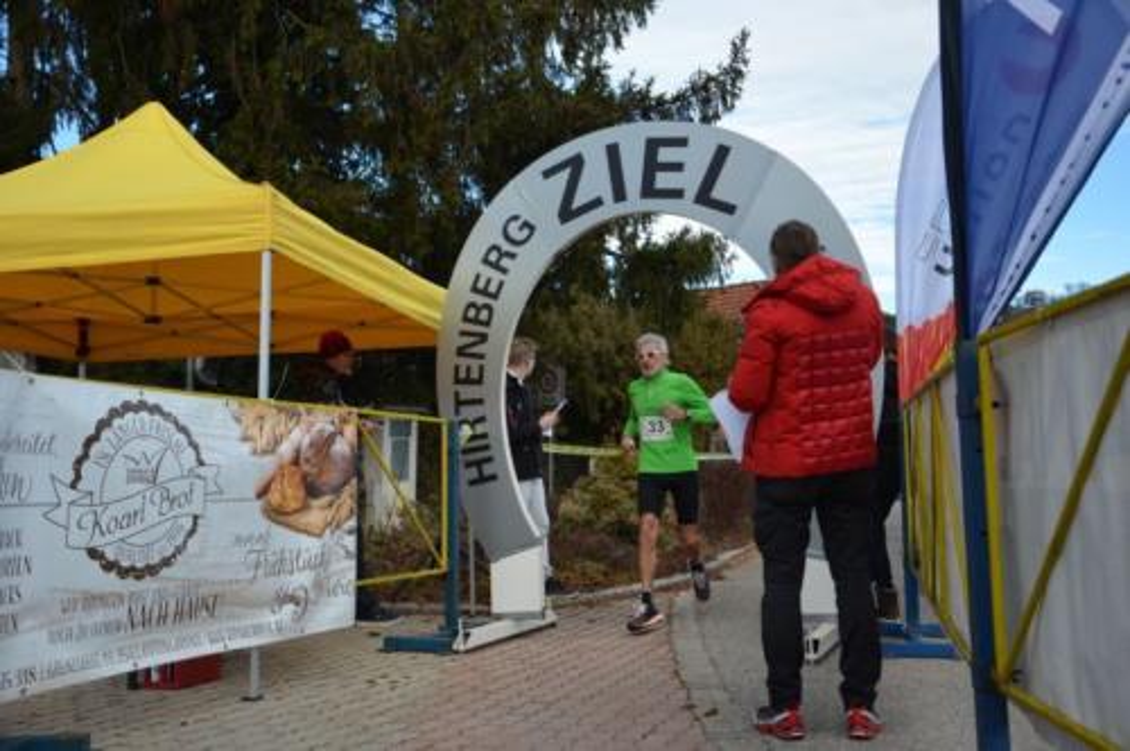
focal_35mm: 36
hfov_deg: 53.2
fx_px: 1129
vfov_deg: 36.8
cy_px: 376
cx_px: 565
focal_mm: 24
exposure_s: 1/1000
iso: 400
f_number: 4
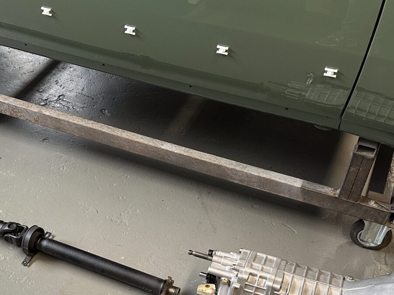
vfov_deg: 29.7
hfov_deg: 39.1
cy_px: 227
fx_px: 546
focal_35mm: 48
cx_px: 127
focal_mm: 6.86
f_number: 1.78
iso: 200
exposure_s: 1/50
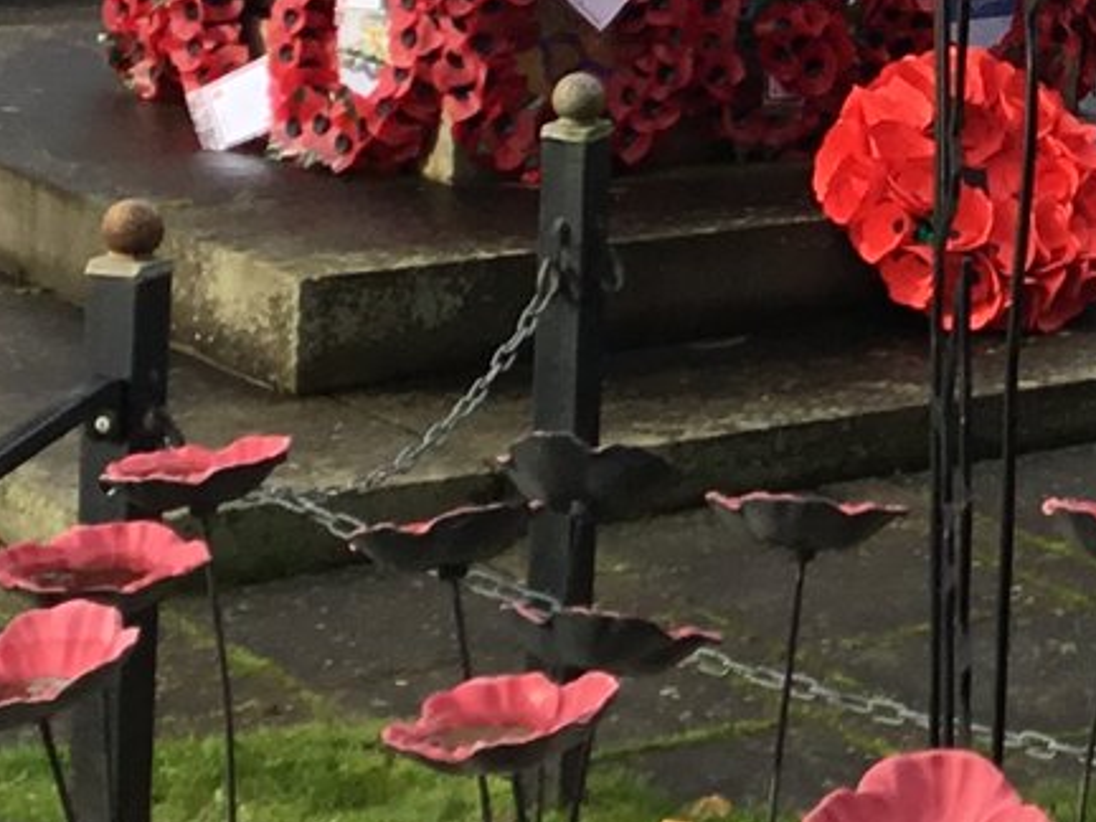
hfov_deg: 12.9
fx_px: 4654
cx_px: 1492
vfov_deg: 9.9
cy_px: -216
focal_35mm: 147
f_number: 2.4
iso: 25
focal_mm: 3.3
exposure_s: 1/458
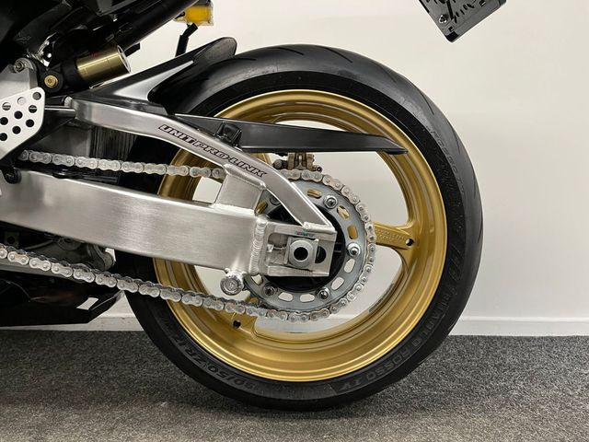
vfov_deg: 53.1
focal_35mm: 26
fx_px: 442
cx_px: 294
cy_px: 221
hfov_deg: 67.3
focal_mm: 5.1
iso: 200
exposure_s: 1/50
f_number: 1.6
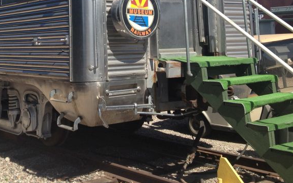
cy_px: -4
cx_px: 66
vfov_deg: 19.4
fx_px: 519
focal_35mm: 65
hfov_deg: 30.9
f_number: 2.4
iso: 50
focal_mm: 4.28
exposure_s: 1/1623
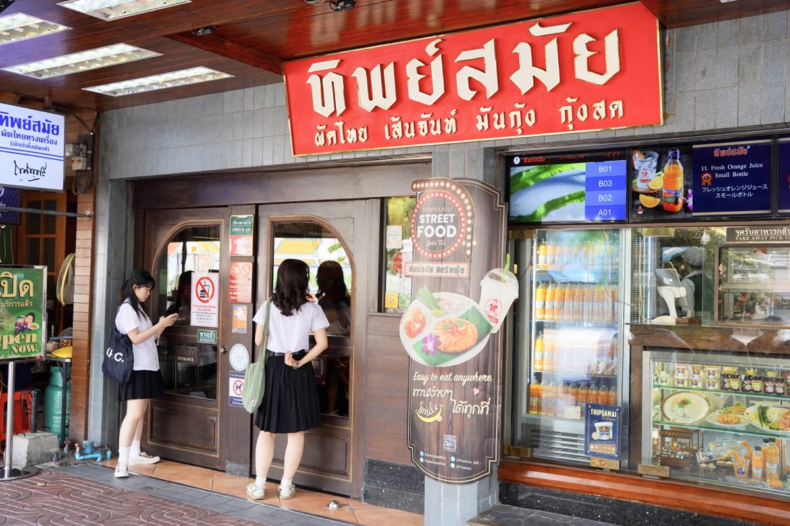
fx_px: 807
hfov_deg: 52.1
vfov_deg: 36.1
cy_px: 263
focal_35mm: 37
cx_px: 395
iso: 400
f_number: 4
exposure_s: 1/160
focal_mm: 36.8
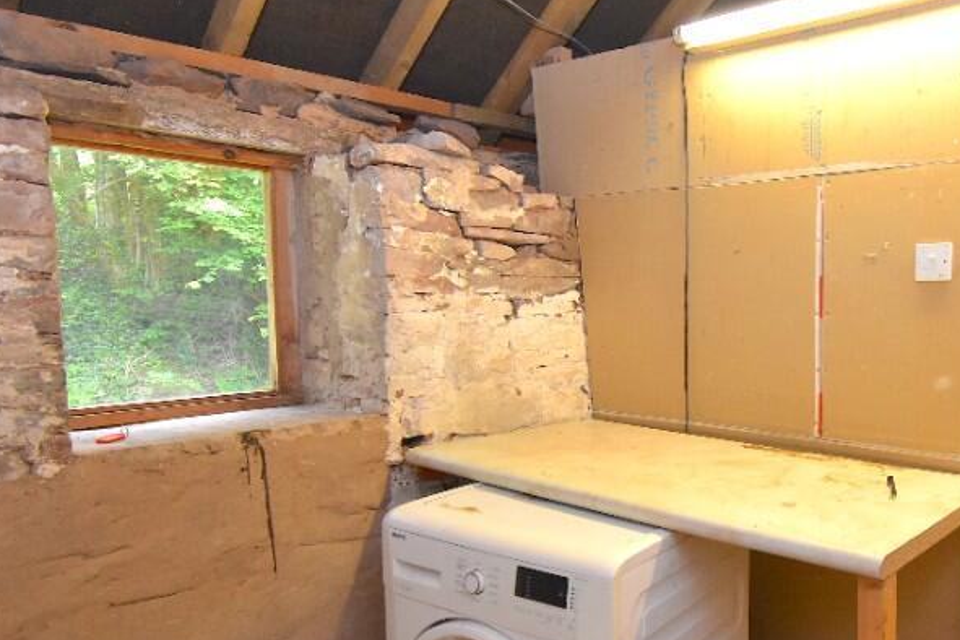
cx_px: 744
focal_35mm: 26
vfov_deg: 49.5
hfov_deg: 64.3
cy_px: 355
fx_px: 693
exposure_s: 1/100
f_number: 4.5
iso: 1600
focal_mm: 10
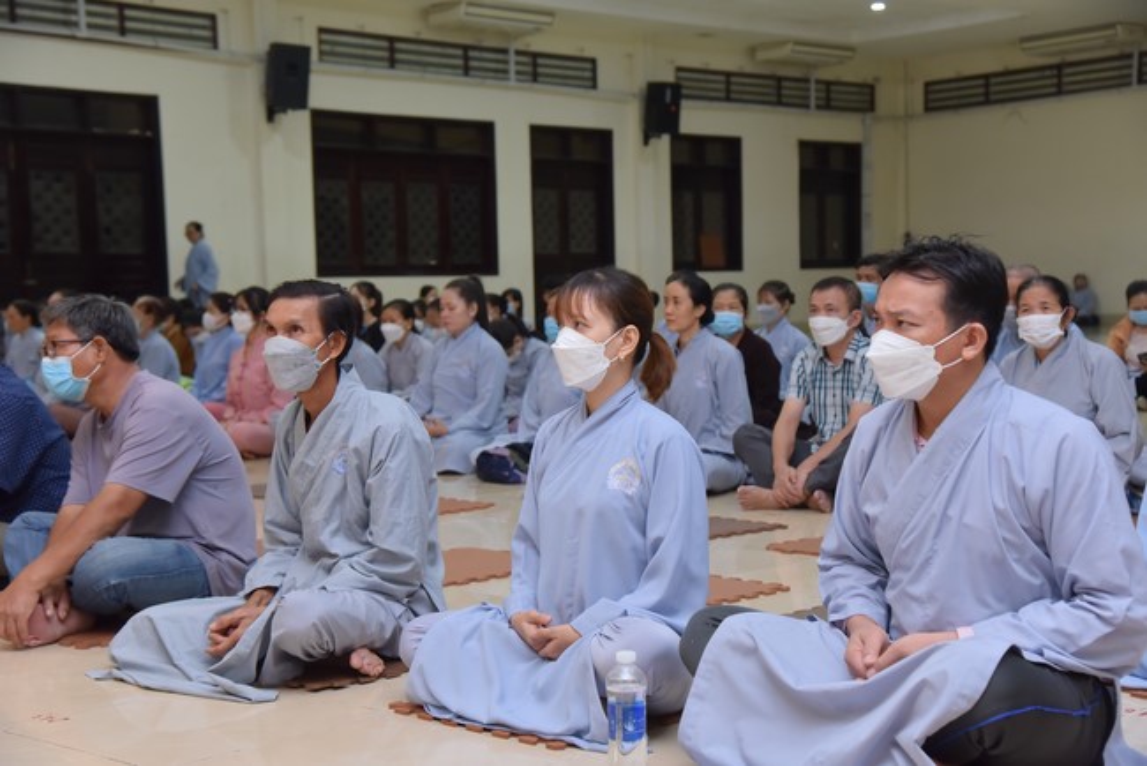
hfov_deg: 34.5
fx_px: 1849
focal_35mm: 58
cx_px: 574
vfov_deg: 23.4
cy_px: 383
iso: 2000
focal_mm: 58
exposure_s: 1/160
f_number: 5
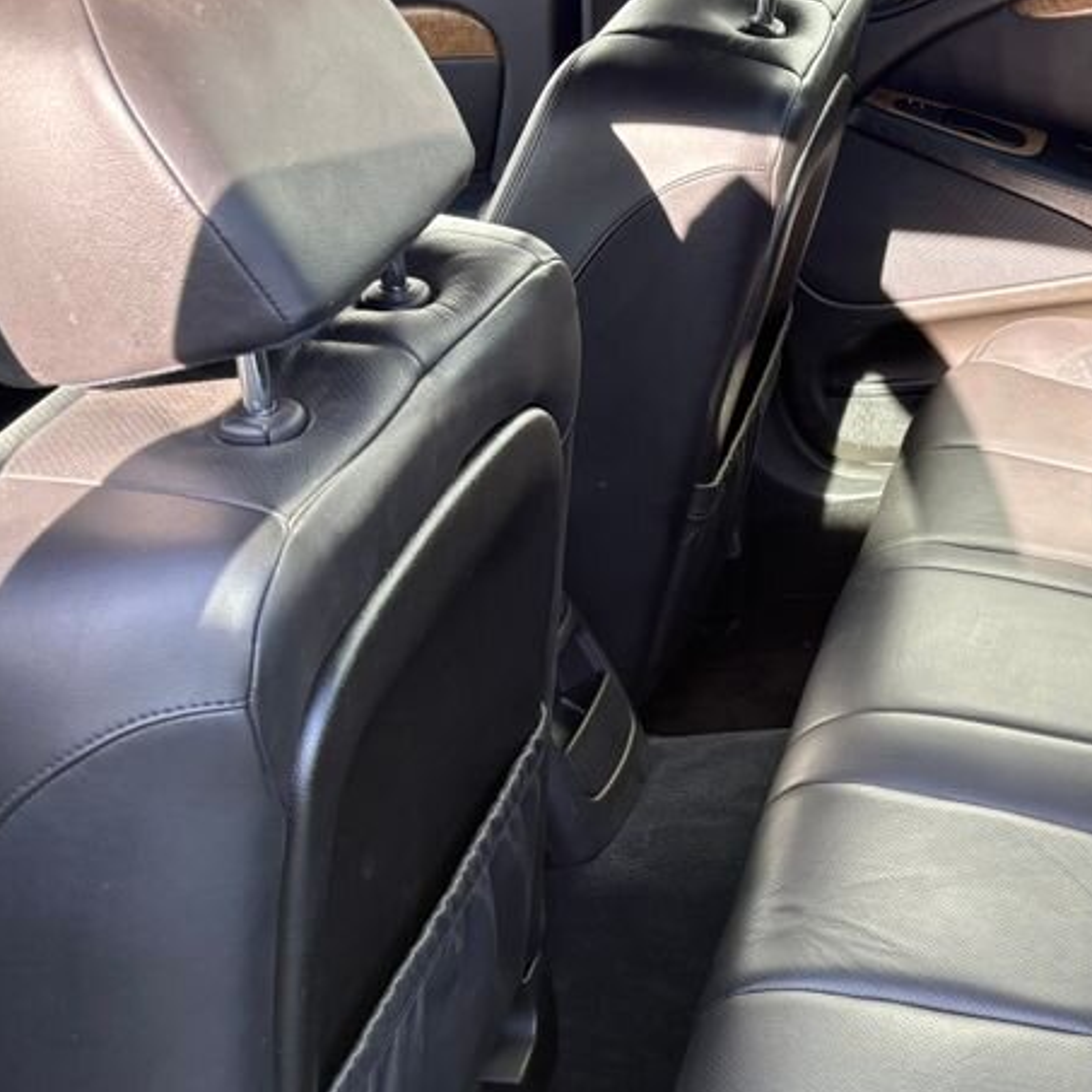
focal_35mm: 52
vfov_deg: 32.5
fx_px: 1856
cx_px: 1188
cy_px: 726
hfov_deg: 29.7
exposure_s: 1/243
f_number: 1.6
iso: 80
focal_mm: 5.96
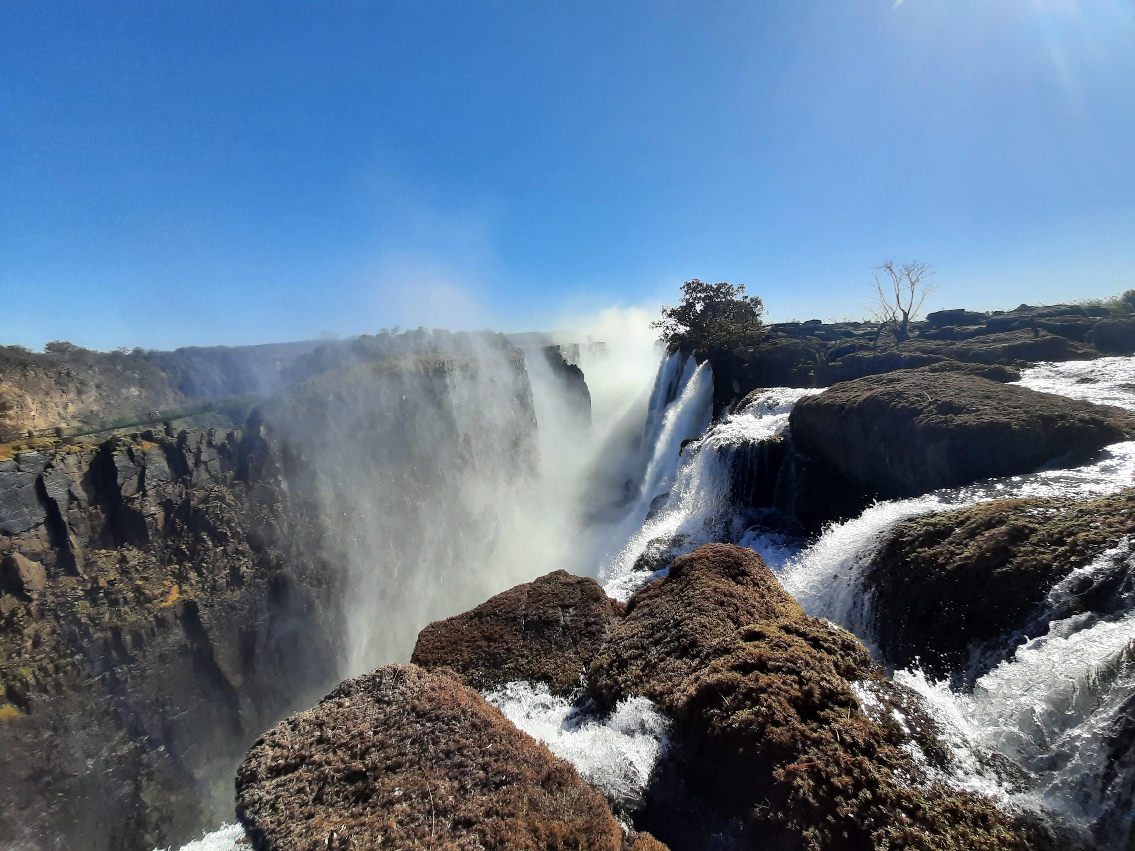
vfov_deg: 89.9
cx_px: 568
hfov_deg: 106.2
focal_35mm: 13
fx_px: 426
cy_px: 426
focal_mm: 1.42
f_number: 2.2
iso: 40
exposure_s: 1/1582
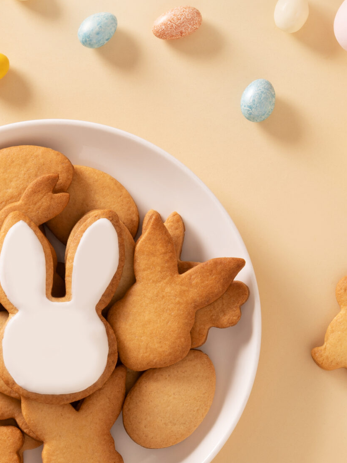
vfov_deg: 12.8
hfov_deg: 9.6
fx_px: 2059
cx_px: 59
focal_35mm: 154
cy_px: 301
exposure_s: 1/160
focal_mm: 46
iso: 100
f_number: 10
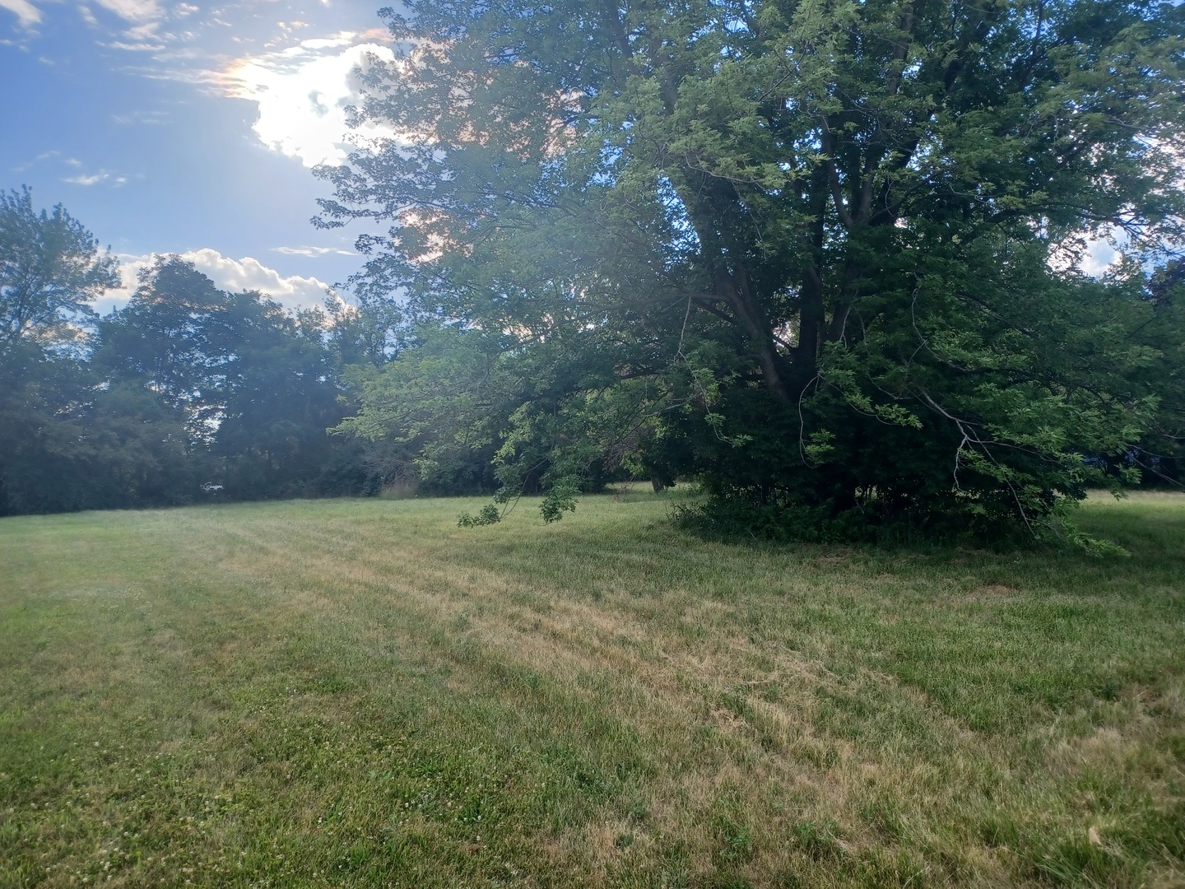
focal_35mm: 25
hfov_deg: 69.4
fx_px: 856
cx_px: 592
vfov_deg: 54.9
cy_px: 444
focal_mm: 4.6
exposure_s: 1/165
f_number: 1.8
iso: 32
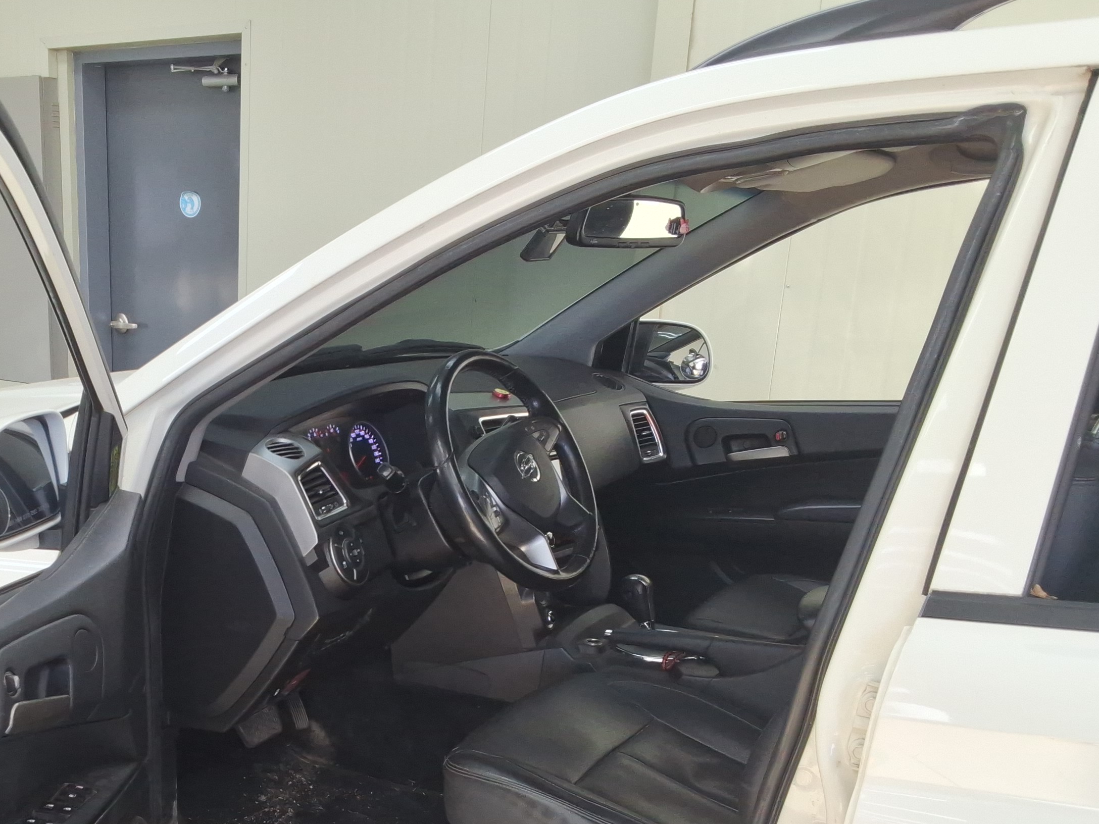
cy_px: 604
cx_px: 295
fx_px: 1333
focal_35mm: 42
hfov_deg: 43.6
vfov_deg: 33.7
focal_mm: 2.91
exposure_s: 1/120
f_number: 1.9
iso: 37
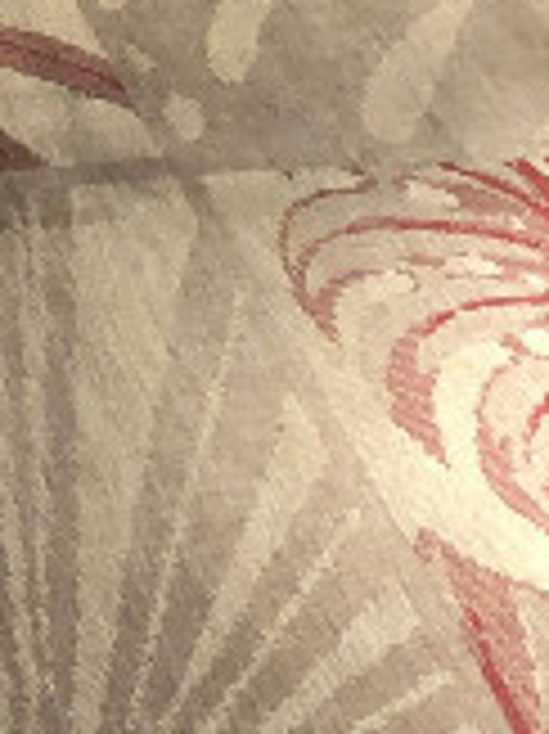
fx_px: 2922
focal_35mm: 138
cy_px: 11
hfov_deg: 10.6
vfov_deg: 14.1
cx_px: -47
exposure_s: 1/1089
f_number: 2.4
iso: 16
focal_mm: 6
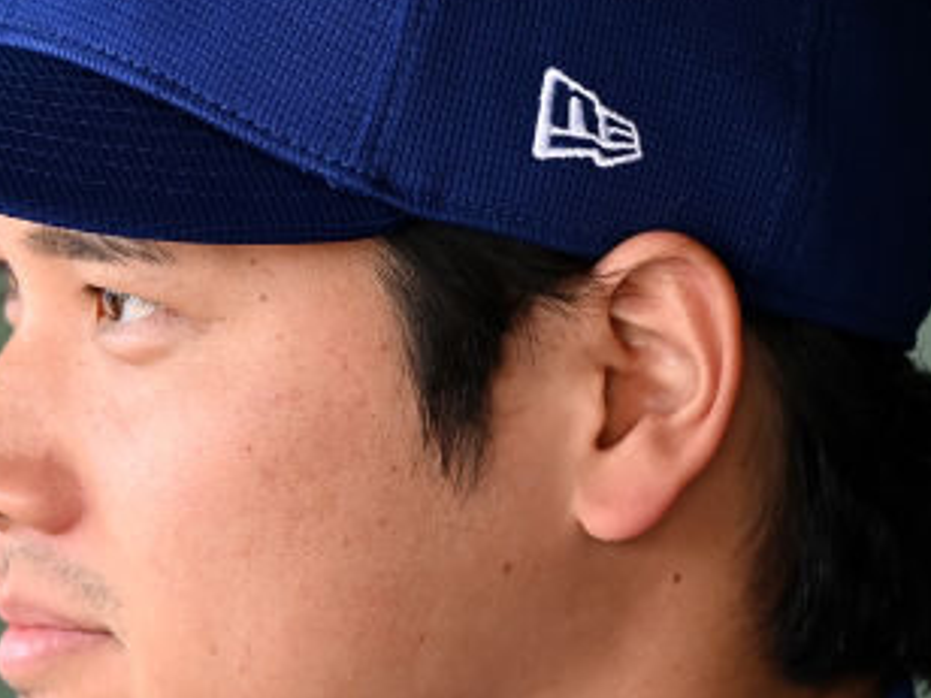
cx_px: 106
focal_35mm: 1277
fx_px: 34345
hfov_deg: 1.6
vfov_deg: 1.2
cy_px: 382
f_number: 4
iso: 400
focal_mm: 400
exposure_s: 1/160
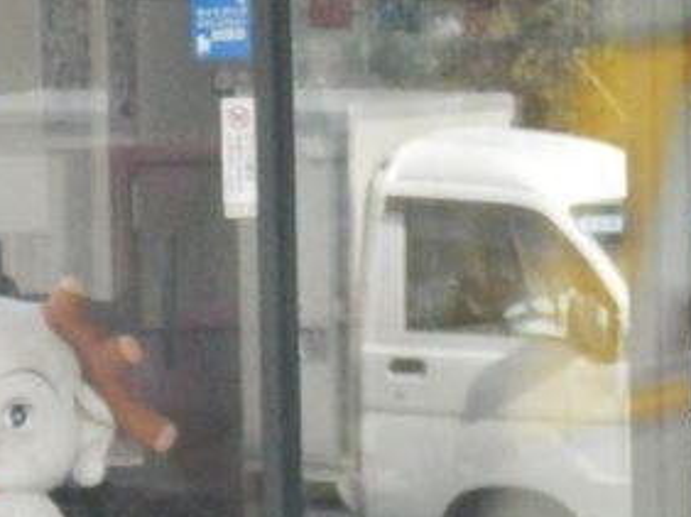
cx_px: 181
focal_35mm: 337
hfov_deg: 5.9
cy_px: 477
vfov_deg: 4.4
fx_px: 6721
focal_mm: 26.1
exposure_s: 1/500
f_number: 5.2
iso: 3200
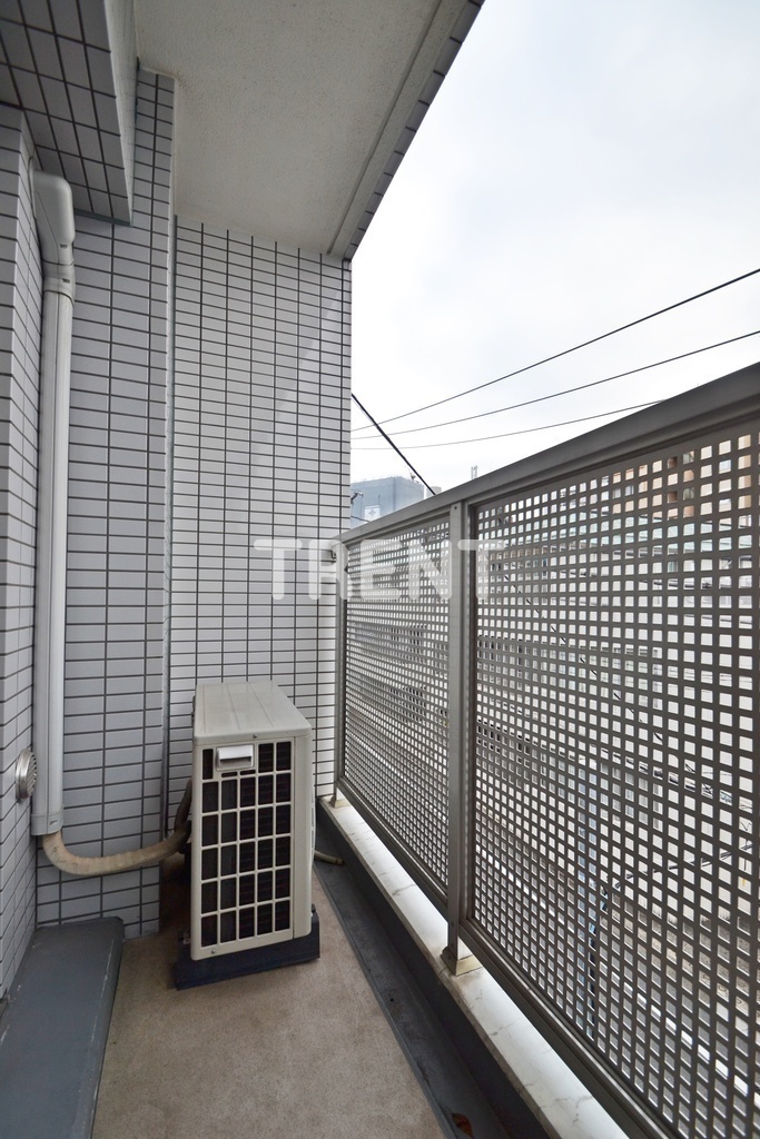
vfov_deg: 100.4
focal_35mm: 15
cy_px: 570
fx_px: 475
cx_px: 380
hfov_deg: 77.3
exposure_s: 1/200
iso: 100
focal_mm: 10
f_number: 7.1
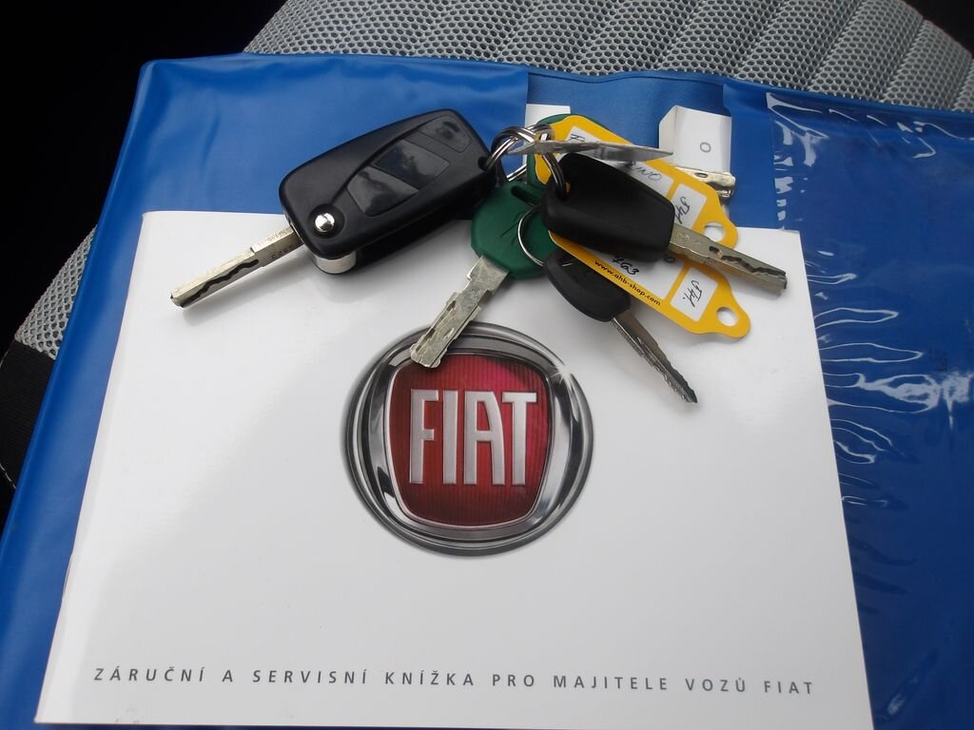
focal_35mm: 27
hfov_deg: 65.3
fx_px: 760
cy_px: 365
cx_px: 487
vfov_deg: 51.4
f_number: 3
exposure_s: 1/213
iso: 100
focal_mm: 4.9
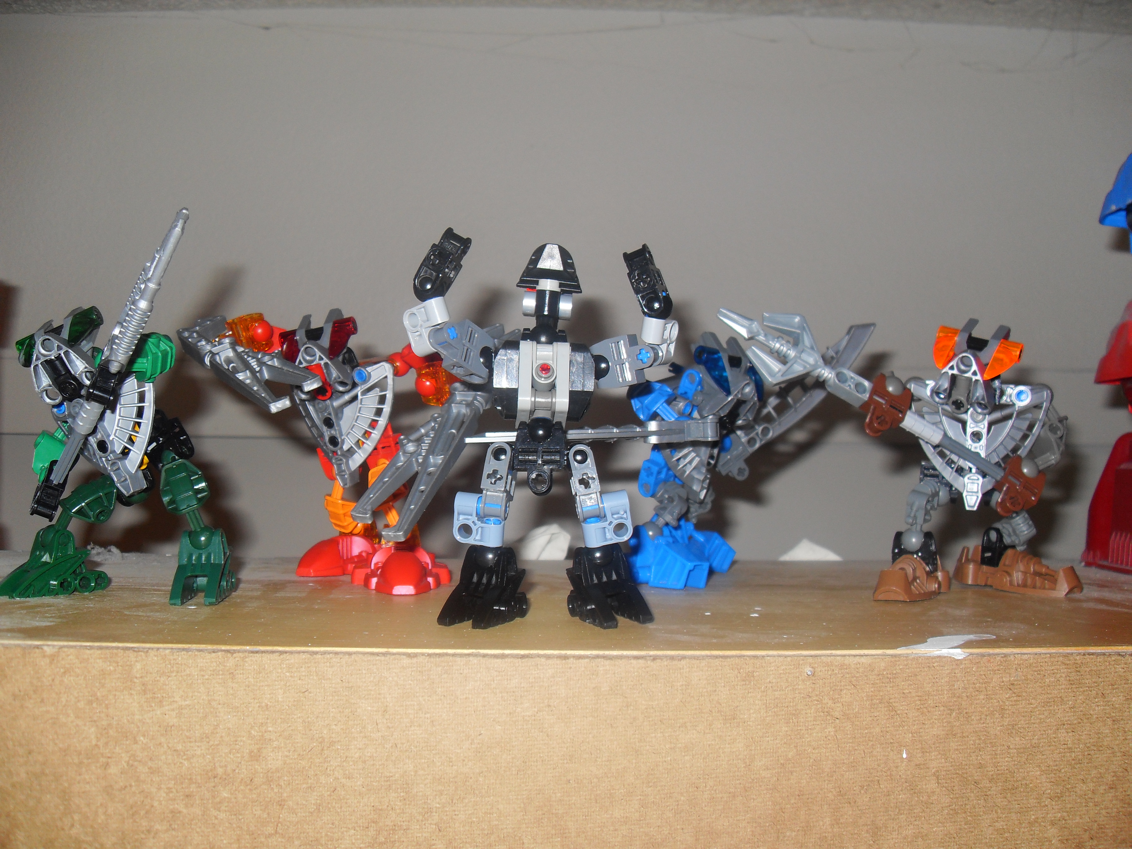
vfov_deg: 41.8
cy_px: 424
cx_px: 566
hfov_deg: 54.0
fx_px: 1112
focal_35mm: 34
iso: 100
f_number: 2.8
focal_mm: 6.3
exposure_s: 1/45
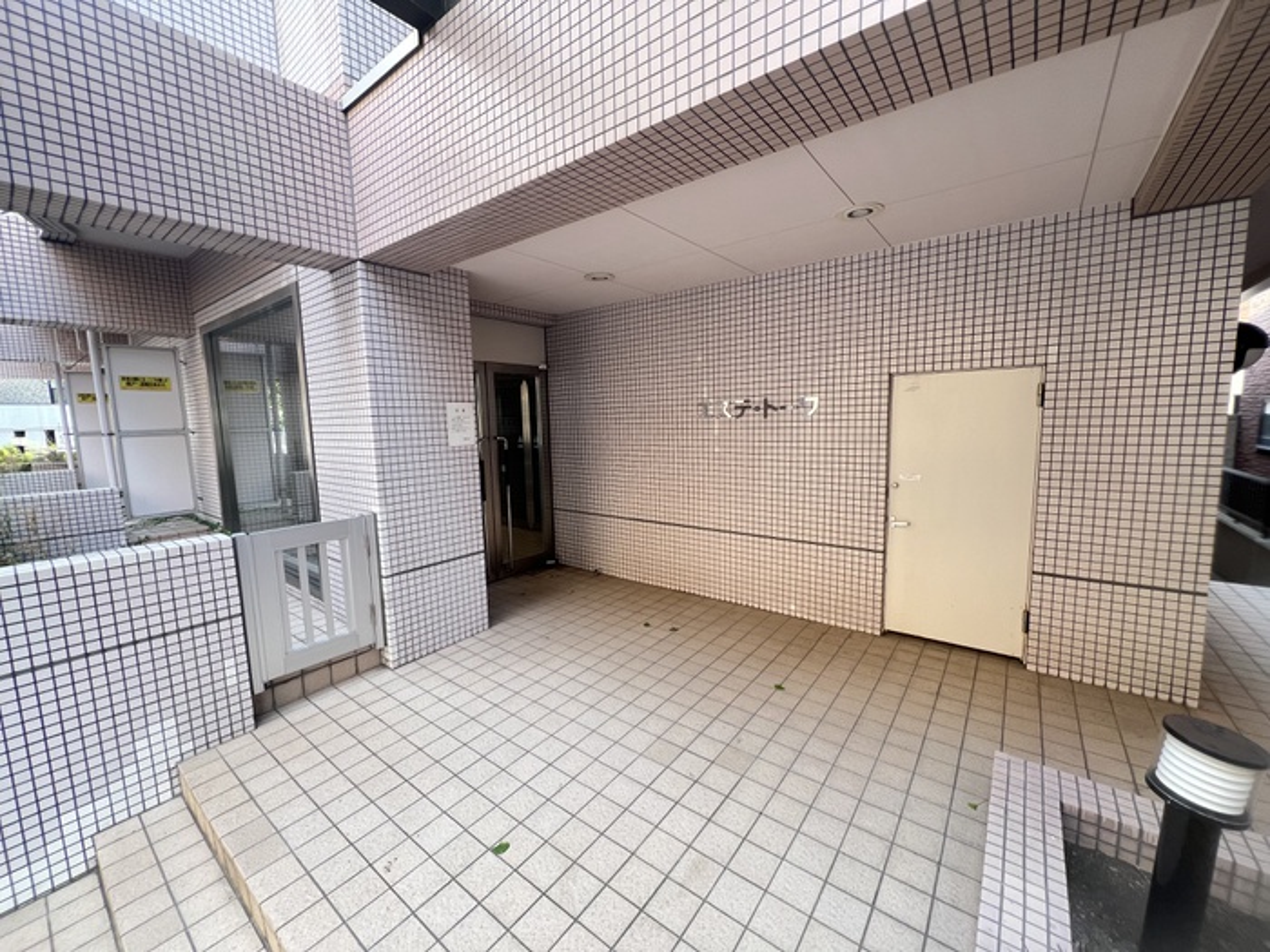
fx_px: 477
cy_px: 476
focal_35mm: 13
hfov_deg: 106.2
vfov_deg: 89.9
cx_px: 635
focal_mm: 1.57
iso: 80
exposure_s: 1/99
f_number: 1.8
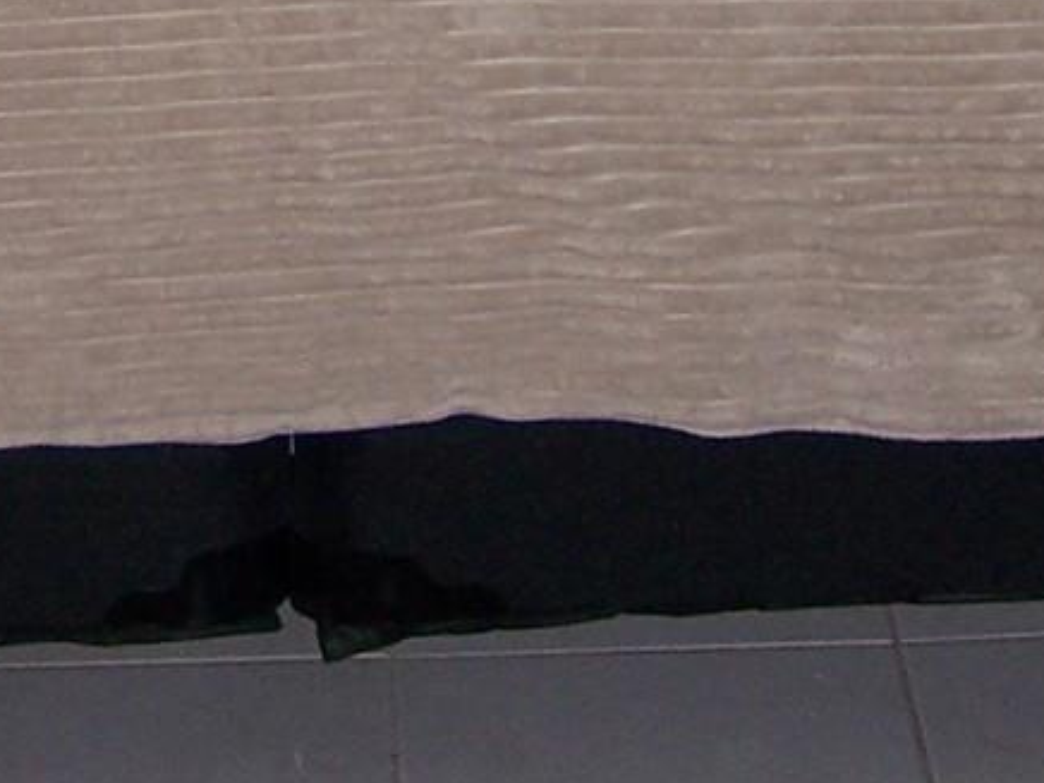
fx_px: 5519
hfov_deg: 10.8
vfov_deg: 7.7
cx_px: 160
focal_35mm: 183
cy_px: -817
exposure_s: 1/60
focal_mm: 8
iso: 100
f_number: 2.8
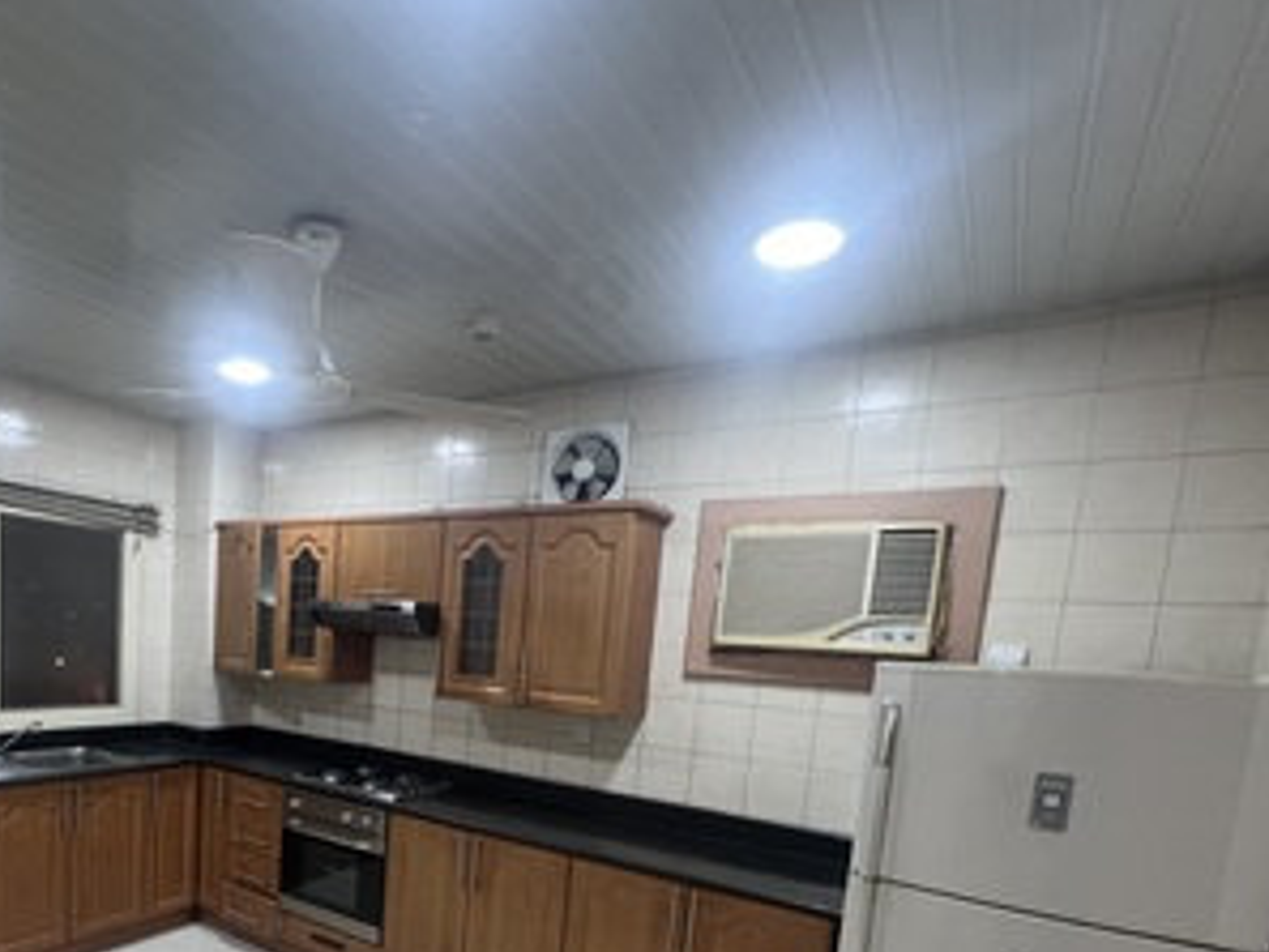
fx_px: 733
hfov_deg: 77.5
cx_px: 370
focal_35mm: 20
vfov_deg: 62.1
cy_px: 719
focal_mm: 1.57
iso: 250
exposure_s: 1/50
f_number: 1.8
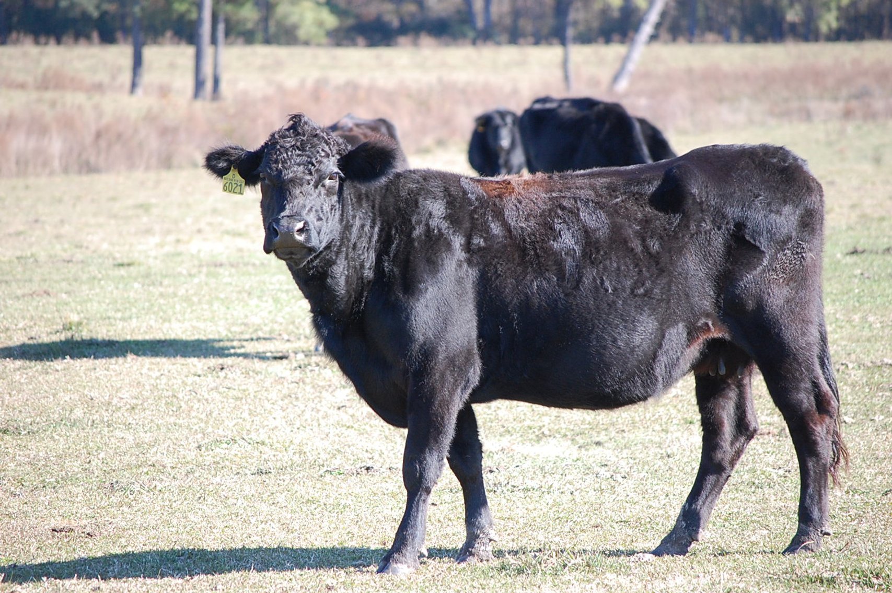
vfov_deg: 6.3
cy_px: 296
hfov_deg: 9.5
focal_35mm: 218
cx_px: 446
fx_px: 5384
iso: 720
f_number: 5.3
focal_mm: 145
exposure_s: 1/500
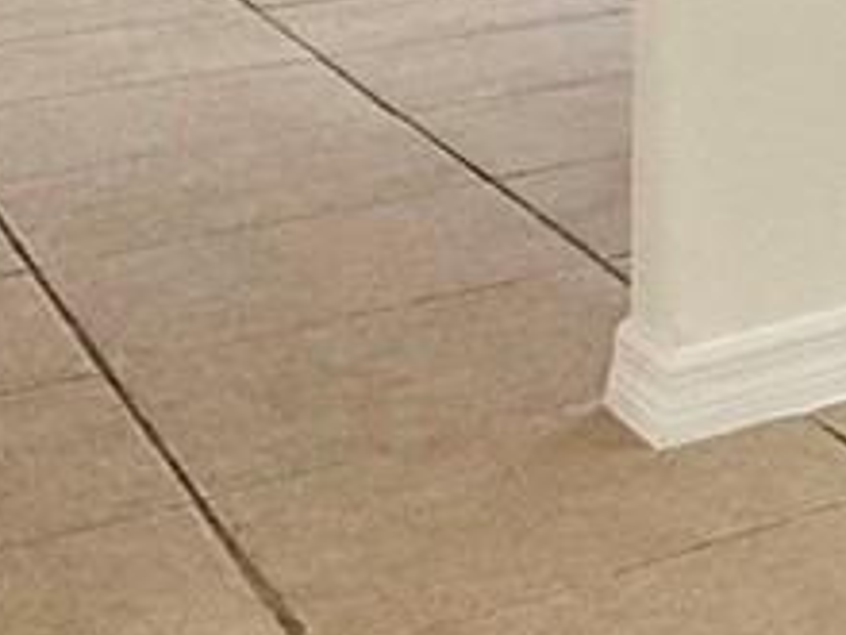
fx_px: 2493
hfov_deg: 12.8
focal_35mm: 102
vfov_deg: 13.0
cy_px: -550
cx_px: 2219
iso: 64
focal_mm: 2.22
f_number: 2.2
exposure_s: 1/522
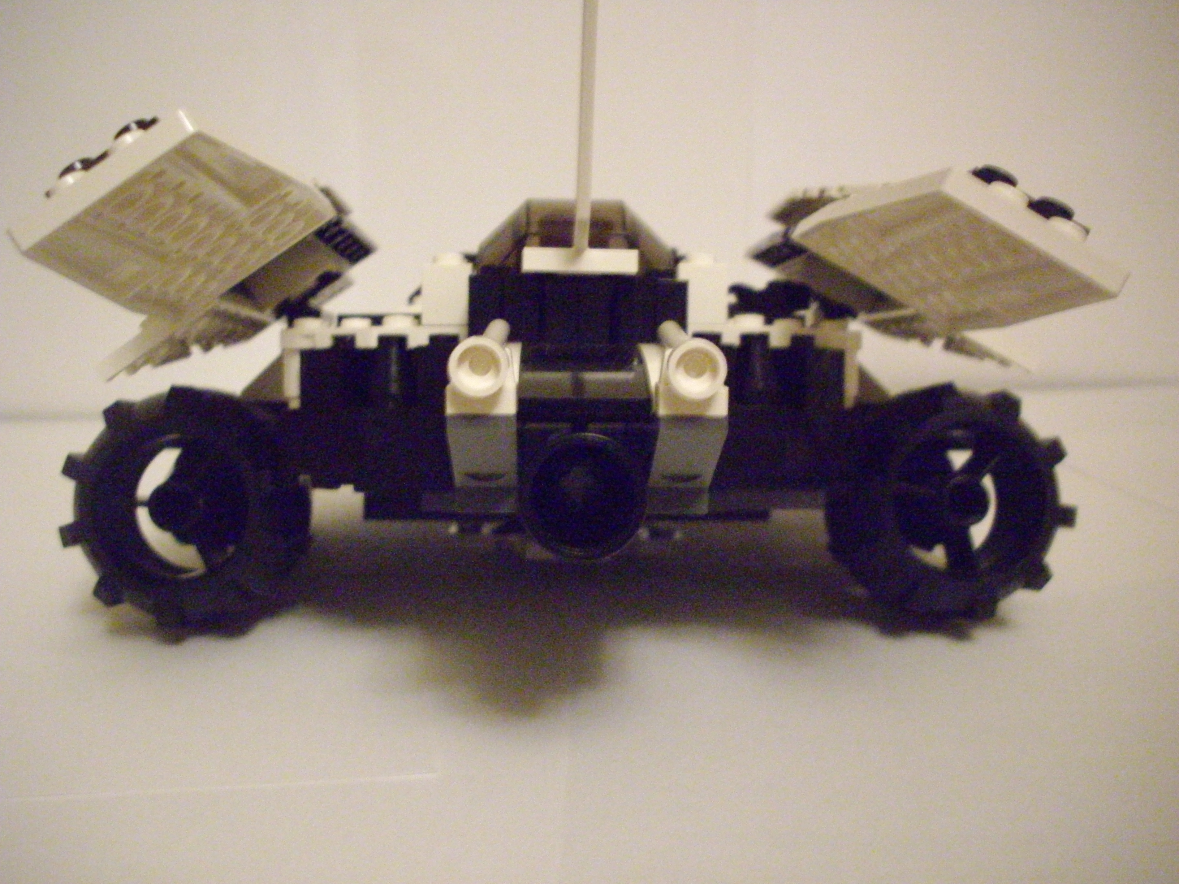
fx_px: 1260
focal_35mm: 37
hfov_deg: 50.1
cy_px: 442
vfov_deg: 38.7
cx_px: 590
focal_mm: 6.2
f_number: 2.8
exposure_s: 1/20
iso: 1000
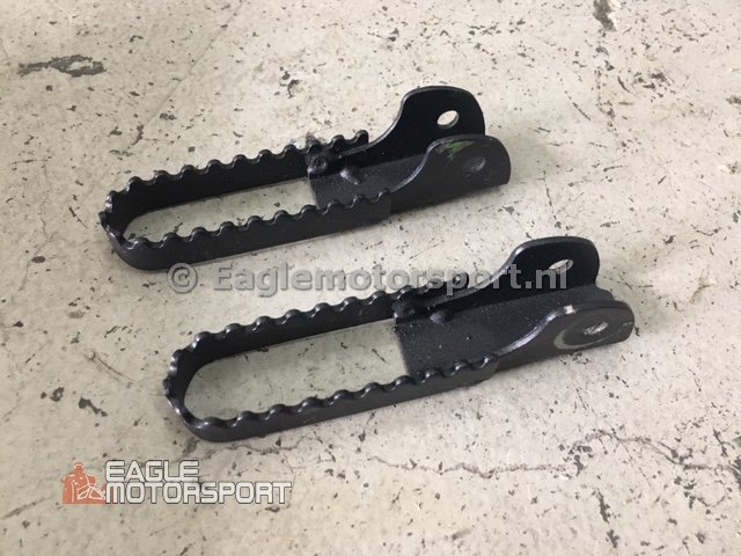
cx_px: 370
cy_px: 278
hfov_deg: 61.7
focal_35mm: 29
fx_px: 621
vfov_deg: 48.2
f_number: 2.2
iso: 250
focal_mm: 4.15
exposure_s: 1/33
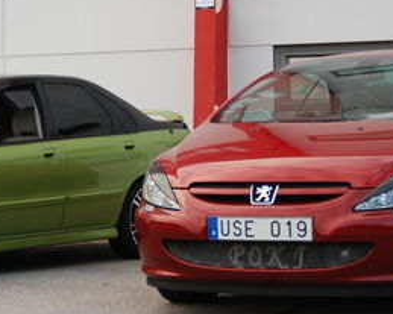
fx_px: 1420
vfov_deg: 12.6
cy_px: 146
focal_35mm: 122
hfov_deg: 15.7
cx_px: 99
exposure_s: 1/400
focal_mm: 35
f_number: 3.8
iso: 400
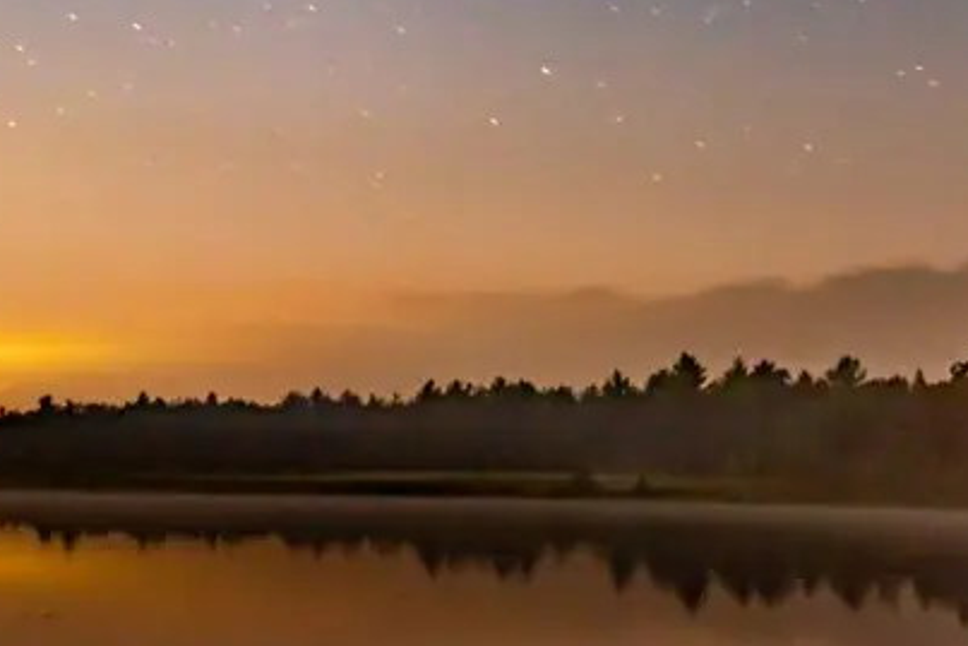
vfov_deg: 11.3
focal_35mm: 120
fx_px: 3228
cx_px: 137
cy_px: 6
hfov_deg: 16.9
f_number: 2.8
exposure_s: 30
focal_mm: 55
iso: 400
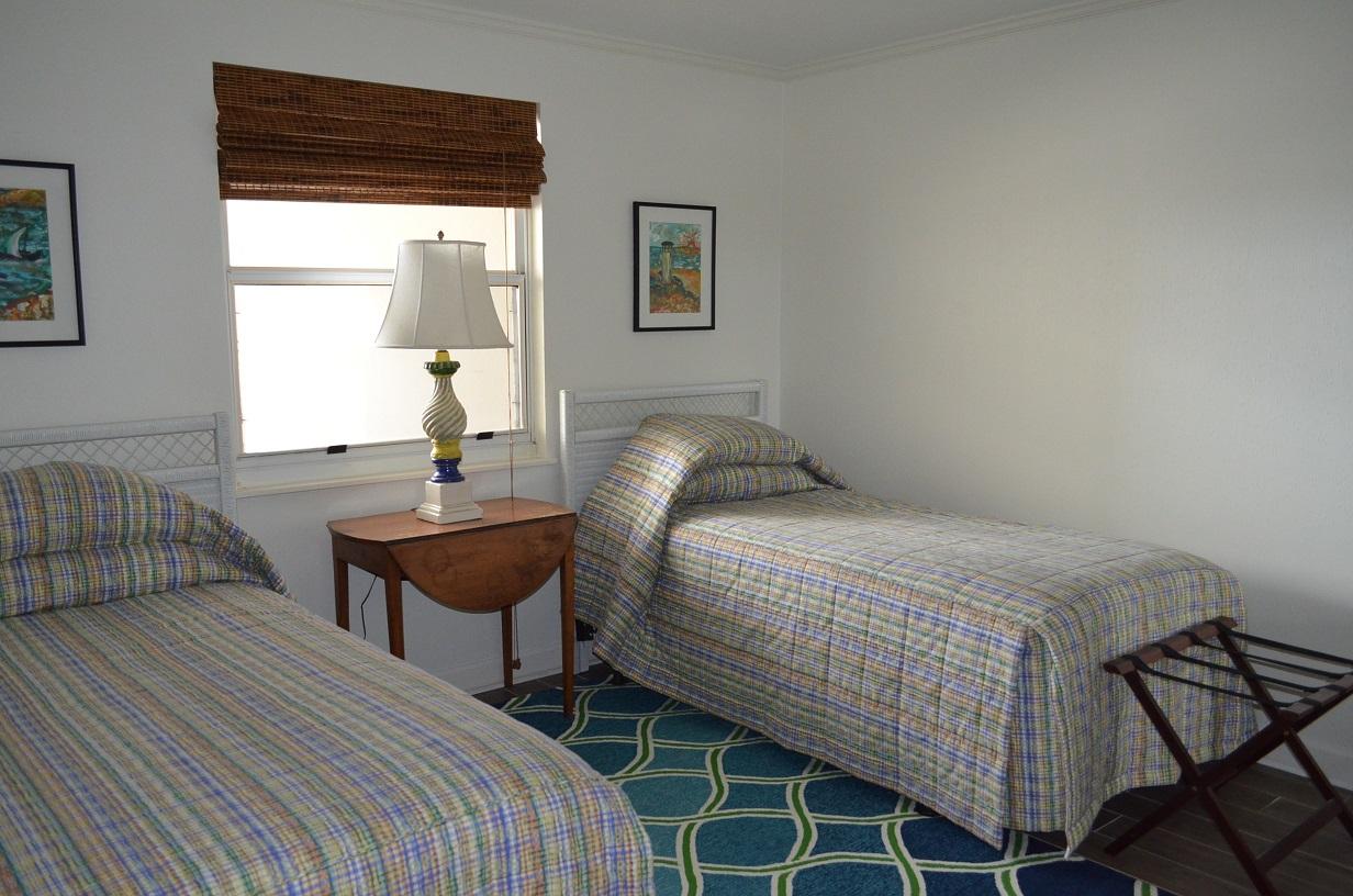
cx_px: 676
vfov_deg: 43.4
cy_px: 448
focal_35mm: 30
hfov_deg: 62.0
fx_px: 1125
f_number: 3.8
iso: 1600
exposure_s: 1/60
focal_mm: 20
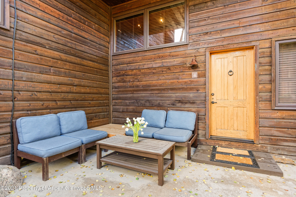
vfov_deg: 62.0
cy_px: 98
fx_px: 164
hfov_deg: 84.0
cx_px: 148
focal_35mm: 20
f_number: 7.1
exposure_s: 1/30
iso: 640
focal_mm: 20
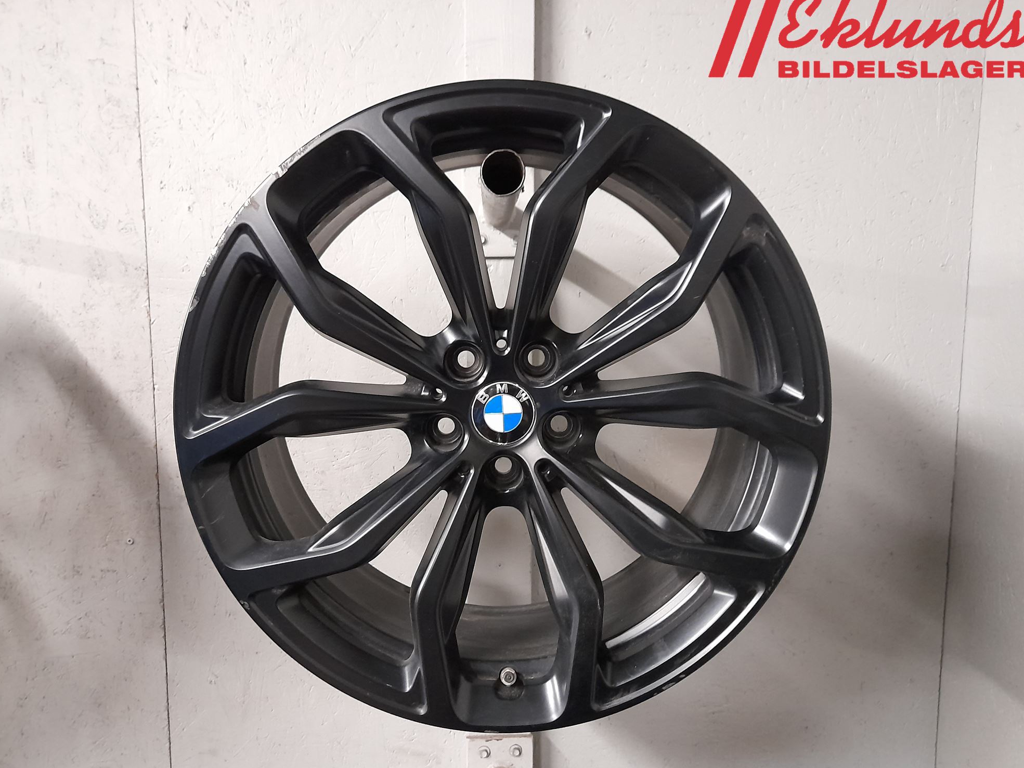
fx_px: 769
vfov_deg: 53.1
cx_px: 495
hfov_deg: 67.3
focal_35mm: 26
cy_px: 389
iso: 800
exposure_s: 1/20
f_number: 2
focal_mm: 4.6
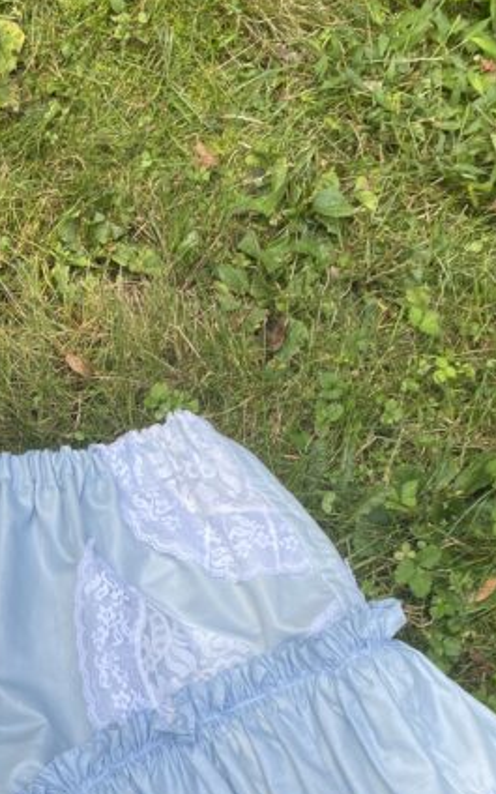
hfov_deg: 23.9
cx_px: 17
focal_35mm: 52
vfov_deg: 36.7
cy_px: 700
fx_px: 1125
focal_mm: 4.25
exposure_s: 1/458
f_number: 1.8
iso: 32
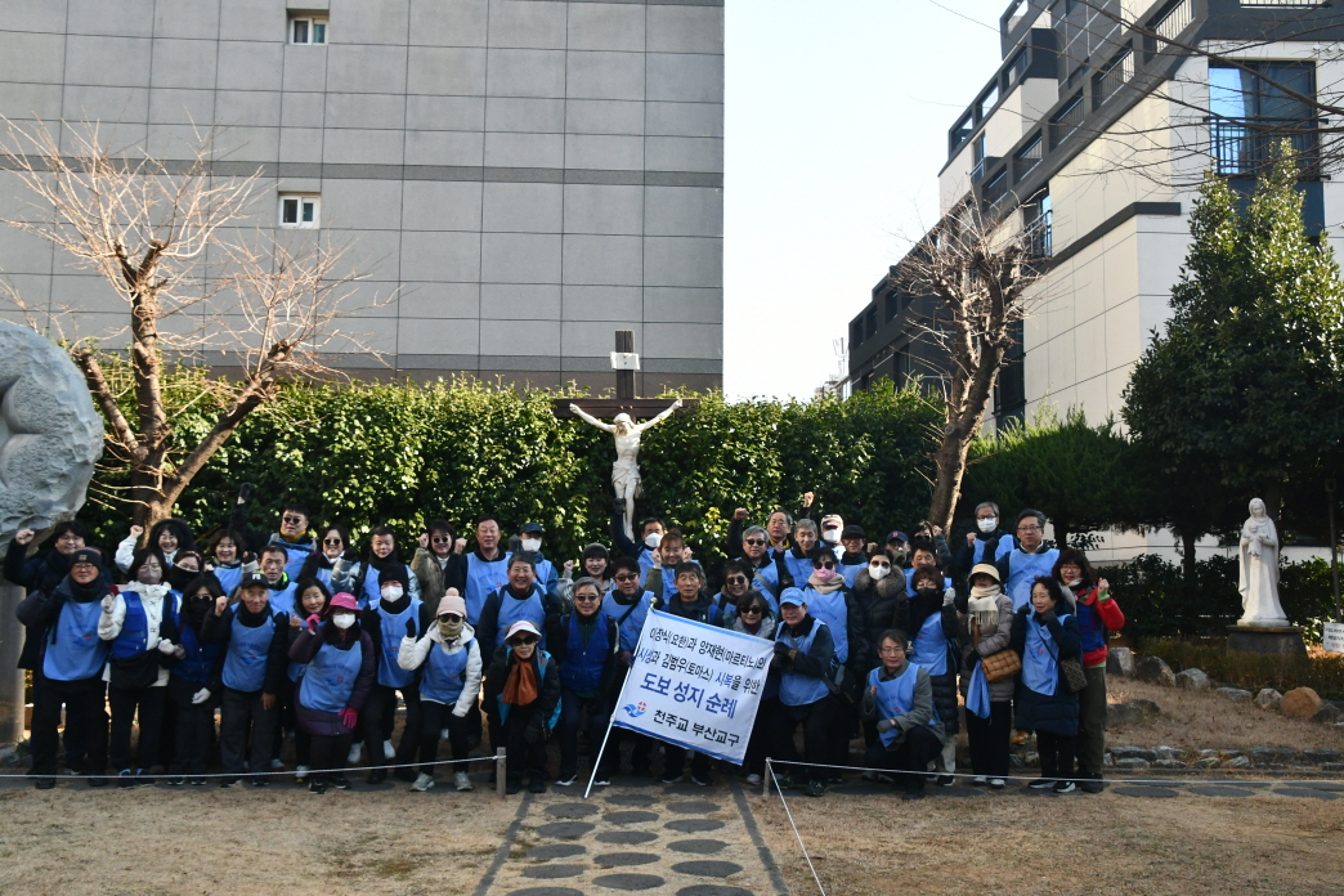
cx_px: 672
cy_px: 448
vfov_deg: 40.0
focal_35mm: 33
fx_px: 1232
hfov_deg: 57.2
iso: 1000
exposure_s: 1/250
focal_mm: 22
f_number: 8
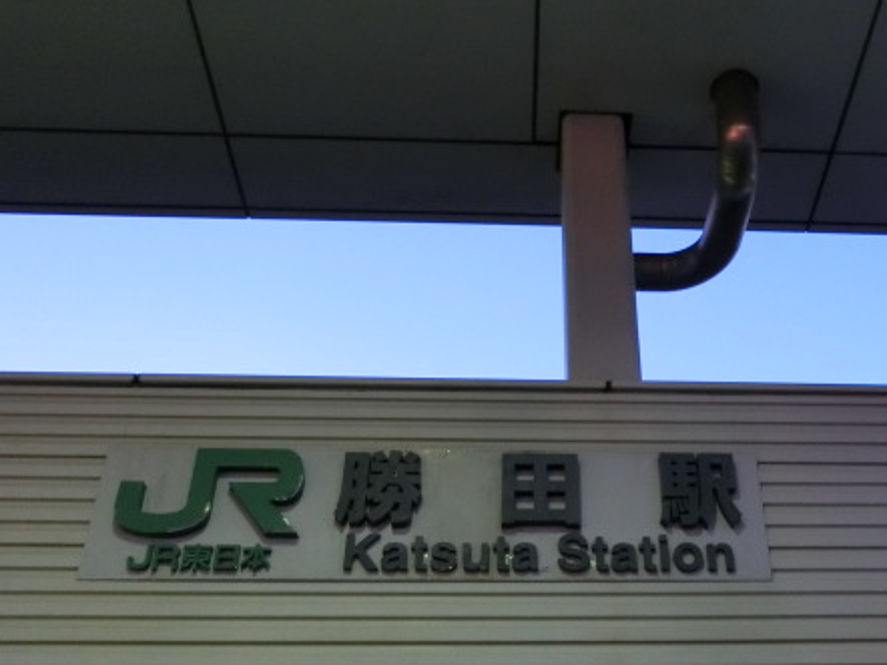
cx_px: 594
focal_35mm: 42
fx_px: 1076
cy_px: 474
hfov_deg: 44.1
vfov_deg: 33.8
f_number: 3.7
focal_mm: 5.2
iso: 800
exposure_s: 1/25
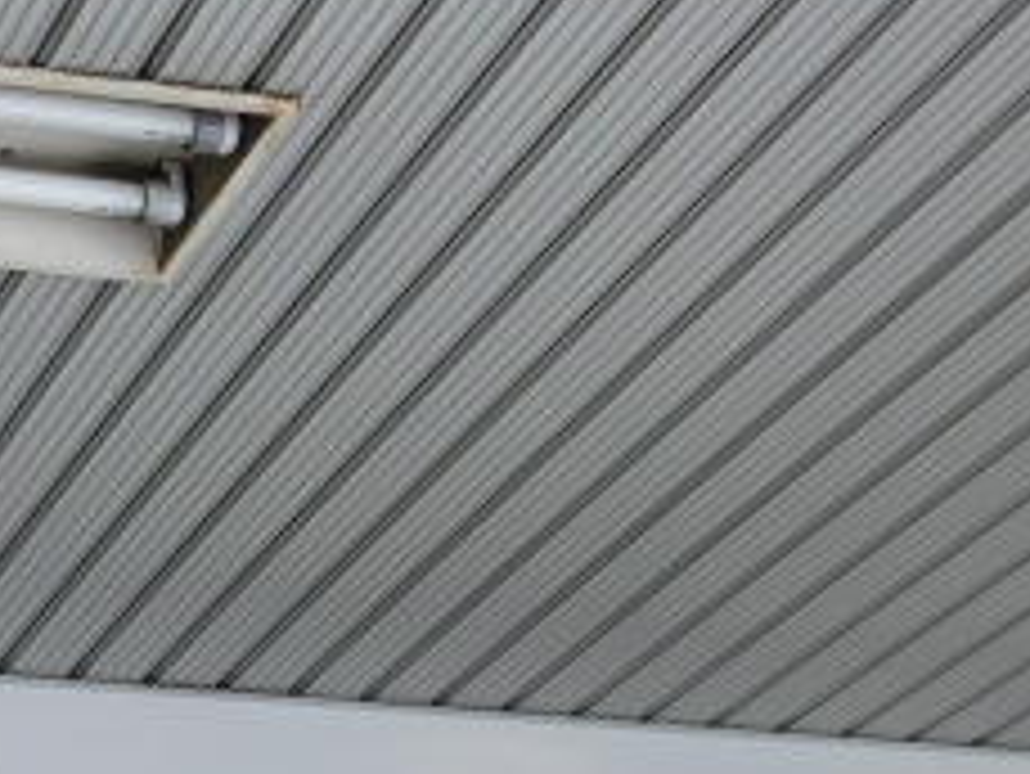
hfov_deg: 16.9
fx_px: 3245
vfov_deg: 13.4
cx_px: -324
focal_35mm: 109
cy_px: 729
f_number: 4.1
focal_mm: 6.9
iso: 160
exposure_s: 1/125
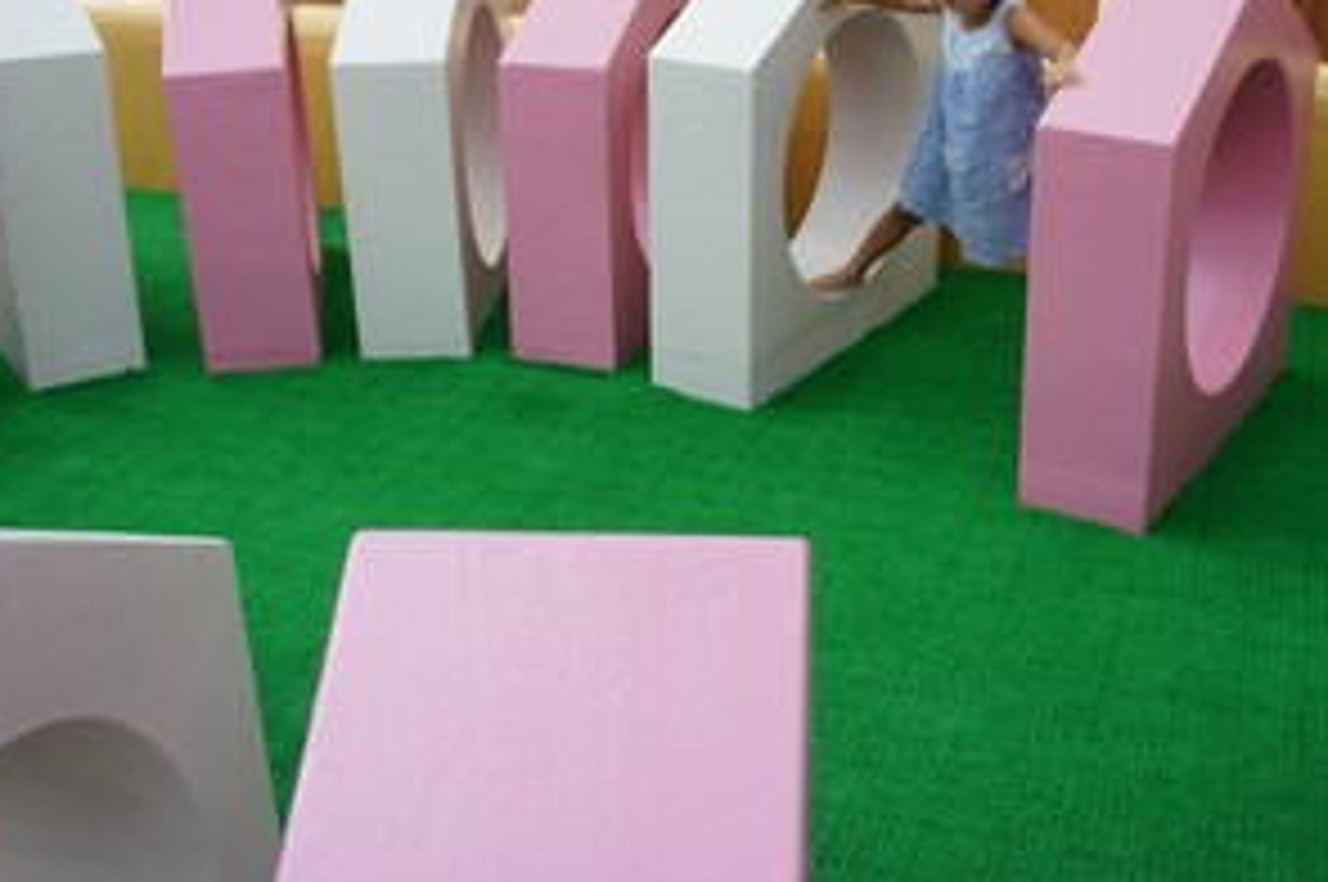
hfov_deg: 45.6
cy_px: 297
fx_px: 1573
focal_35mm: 43
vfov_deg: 31.1
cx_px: 774
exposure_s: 1/40
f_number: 4
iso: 200
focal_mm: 21
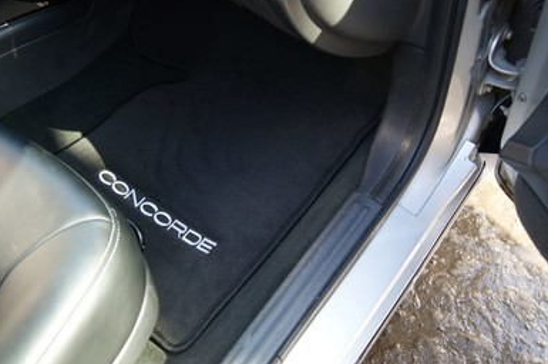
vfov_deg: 36.8
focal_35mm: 36
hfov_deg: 53.2
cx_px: 268
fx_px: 548
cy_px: 188
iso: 160
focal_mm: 22
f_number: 4
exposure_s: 1/40
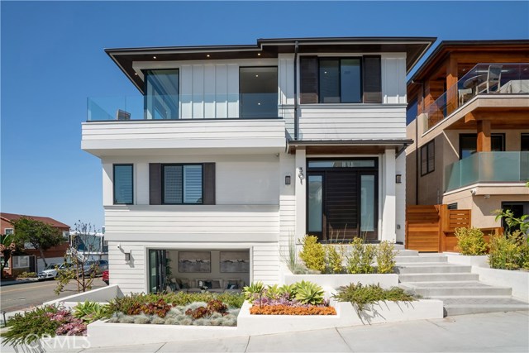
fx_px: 265
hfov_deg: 90.0
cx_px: 264
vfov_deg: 67.4
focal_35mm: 18
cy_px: 176
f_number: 11
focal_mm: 18
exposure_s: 1/2500
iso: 200
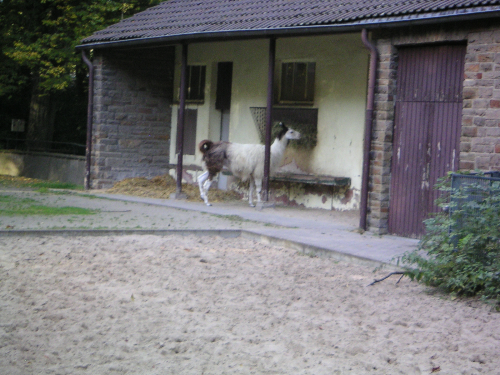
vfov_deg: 13.3
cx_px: 250
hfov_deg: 17.7
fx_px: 1603
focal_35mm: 111
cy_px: 188
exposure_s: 1/111
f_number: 3.7
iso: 160
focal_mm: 14.4
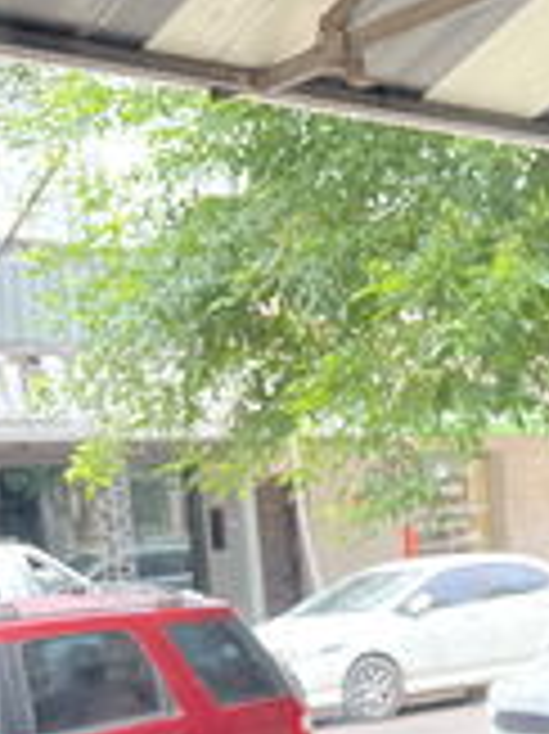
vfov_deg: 22.2
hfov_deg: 16.0
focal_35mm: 85
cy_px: 727
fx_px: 1800
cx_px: 814
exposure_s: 1/171
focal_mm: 5.1
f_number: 1.6
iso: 50
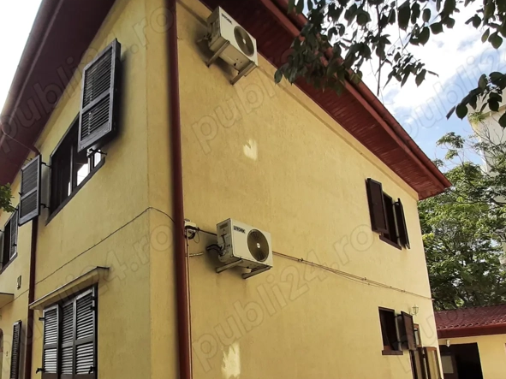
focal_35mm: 22
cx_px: 182
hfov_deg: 74.7
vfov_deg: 56.3
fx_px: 322
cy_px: 308
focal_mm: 1.42
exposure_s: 1/676
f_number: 2.2
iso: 40
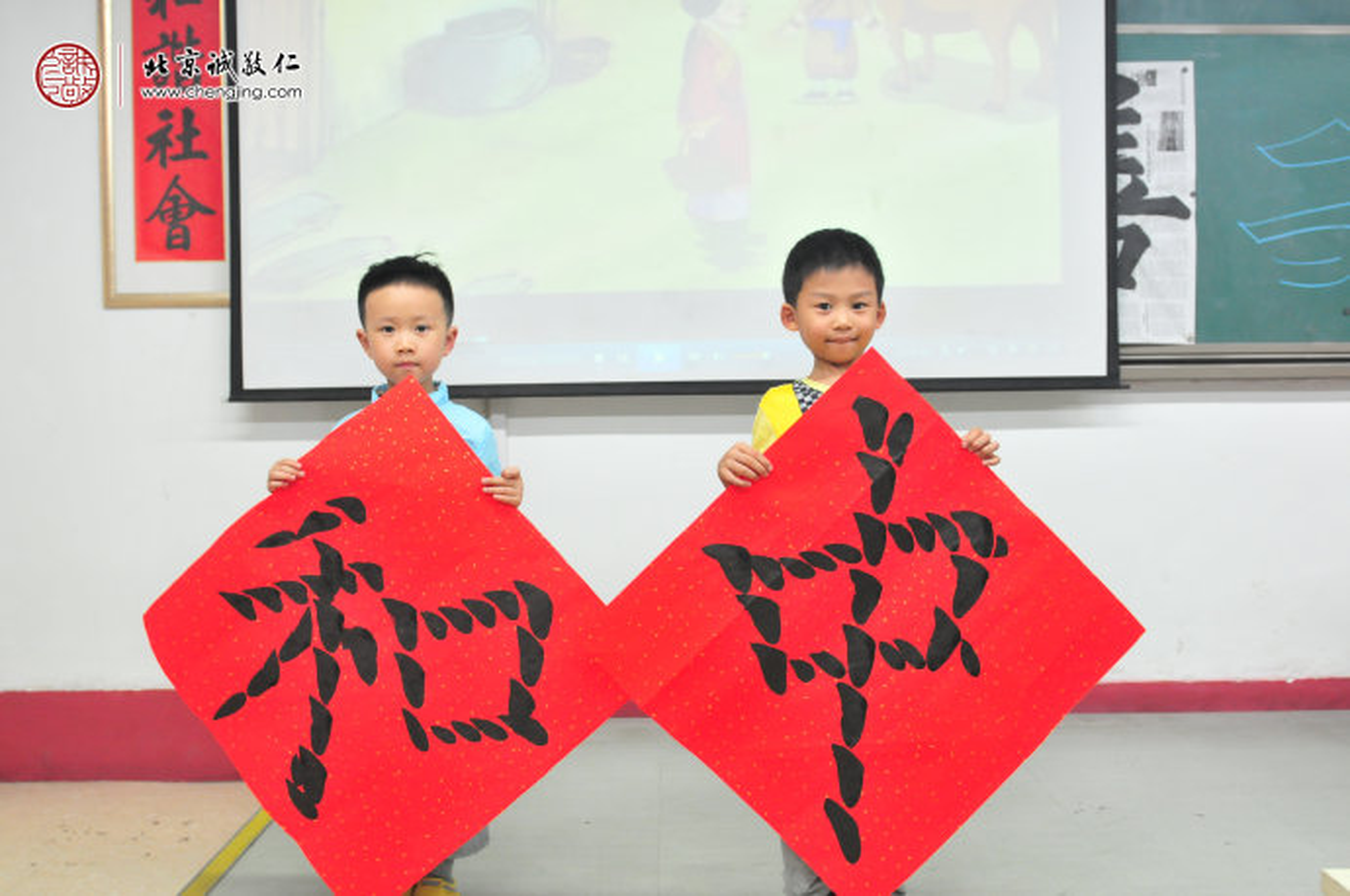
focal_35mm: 36
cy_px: 448
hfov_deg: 53.2
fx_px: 1348
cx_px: 675
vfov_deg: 36.8
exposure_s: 1/60
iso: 1000
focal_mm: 24
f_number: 4
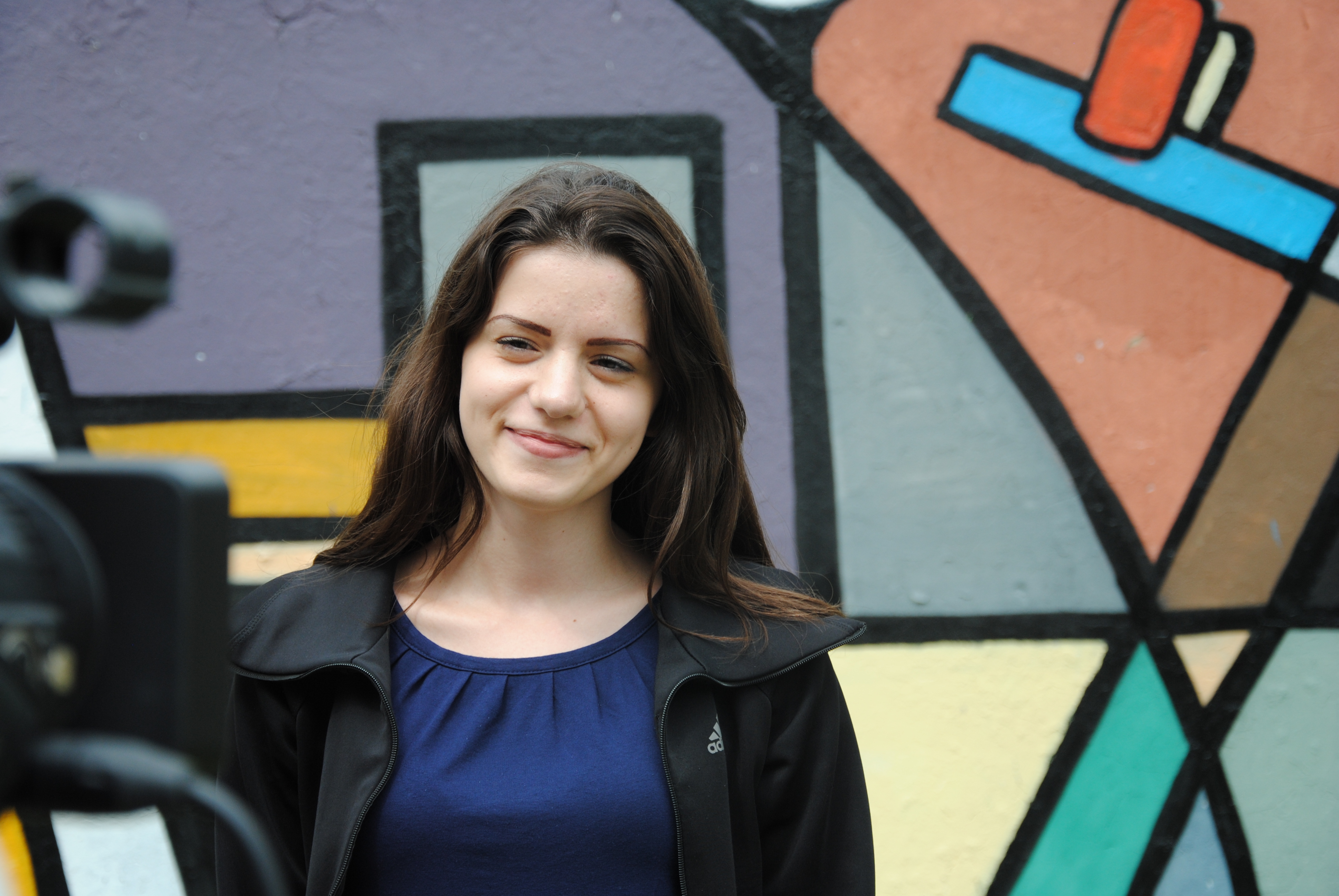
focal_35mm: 87
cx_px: 670
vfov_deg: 15.8
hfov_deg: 23.4
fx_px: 3240
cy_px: 448
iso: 200
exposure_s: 1/400
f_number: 5
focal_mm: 58
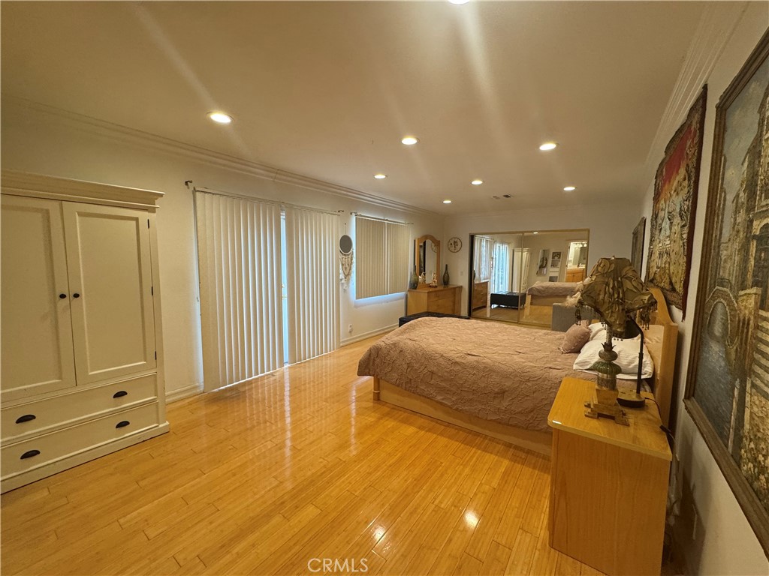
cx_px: 384
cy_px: 288
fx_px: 311
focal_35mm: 14
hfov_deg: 102.1
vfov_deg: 85.7
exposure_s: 1/120
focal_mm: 2.22
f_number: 2.2
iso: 200
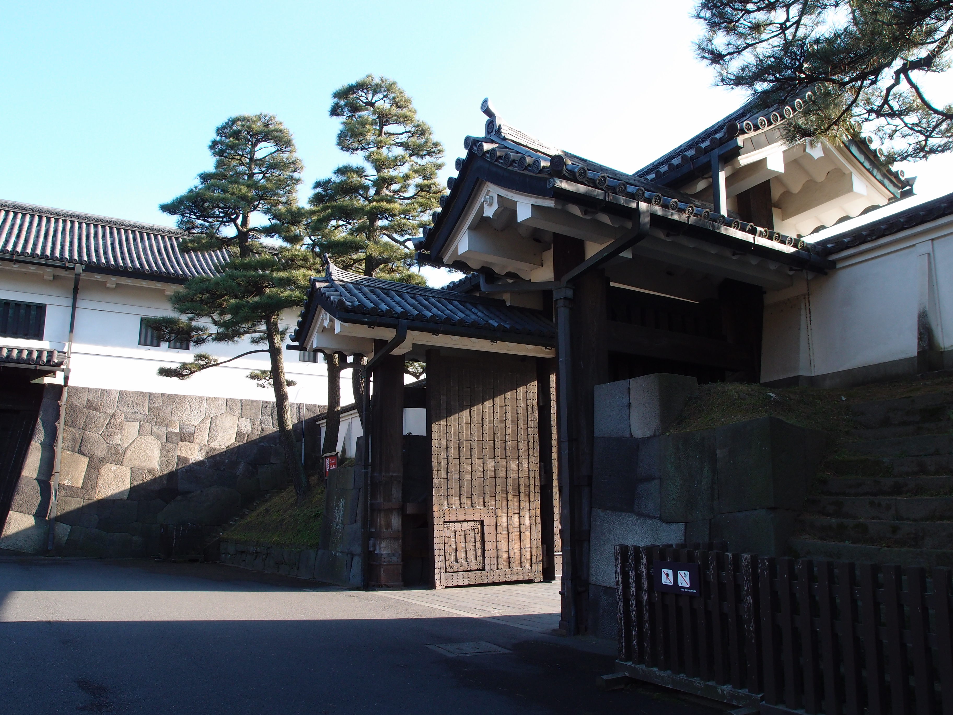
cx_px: 476
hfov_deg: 63.4
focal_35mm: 28
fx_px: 771
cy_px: 358
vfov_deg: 49.7
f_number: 4
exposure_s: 1/160
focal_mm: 6
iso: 100
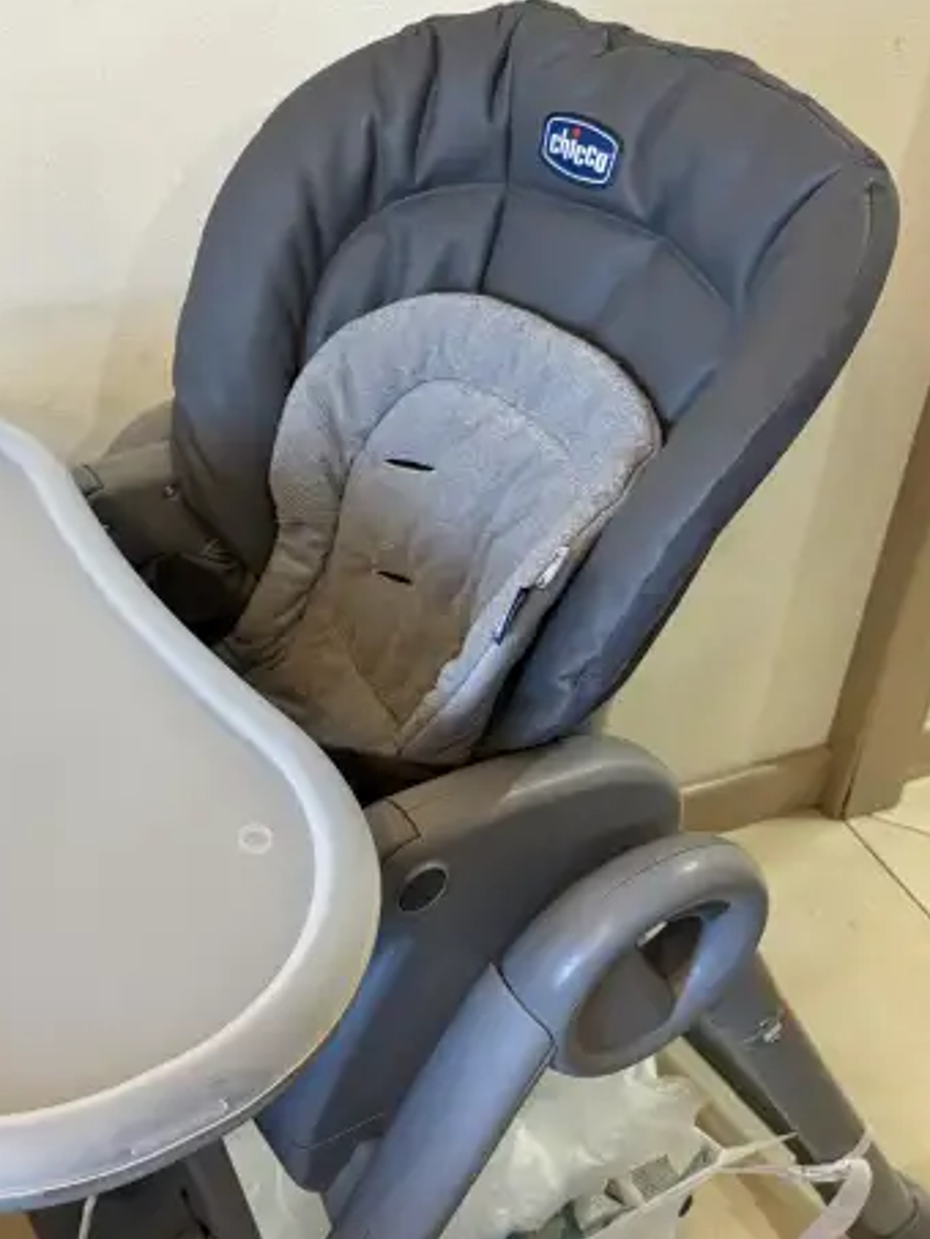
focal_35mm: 43
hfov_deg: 32.8
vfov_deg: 43.7
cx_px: 212
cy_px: 733
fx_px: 1540
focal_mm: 5.96
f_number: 1.6
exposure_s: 1/50
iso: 160
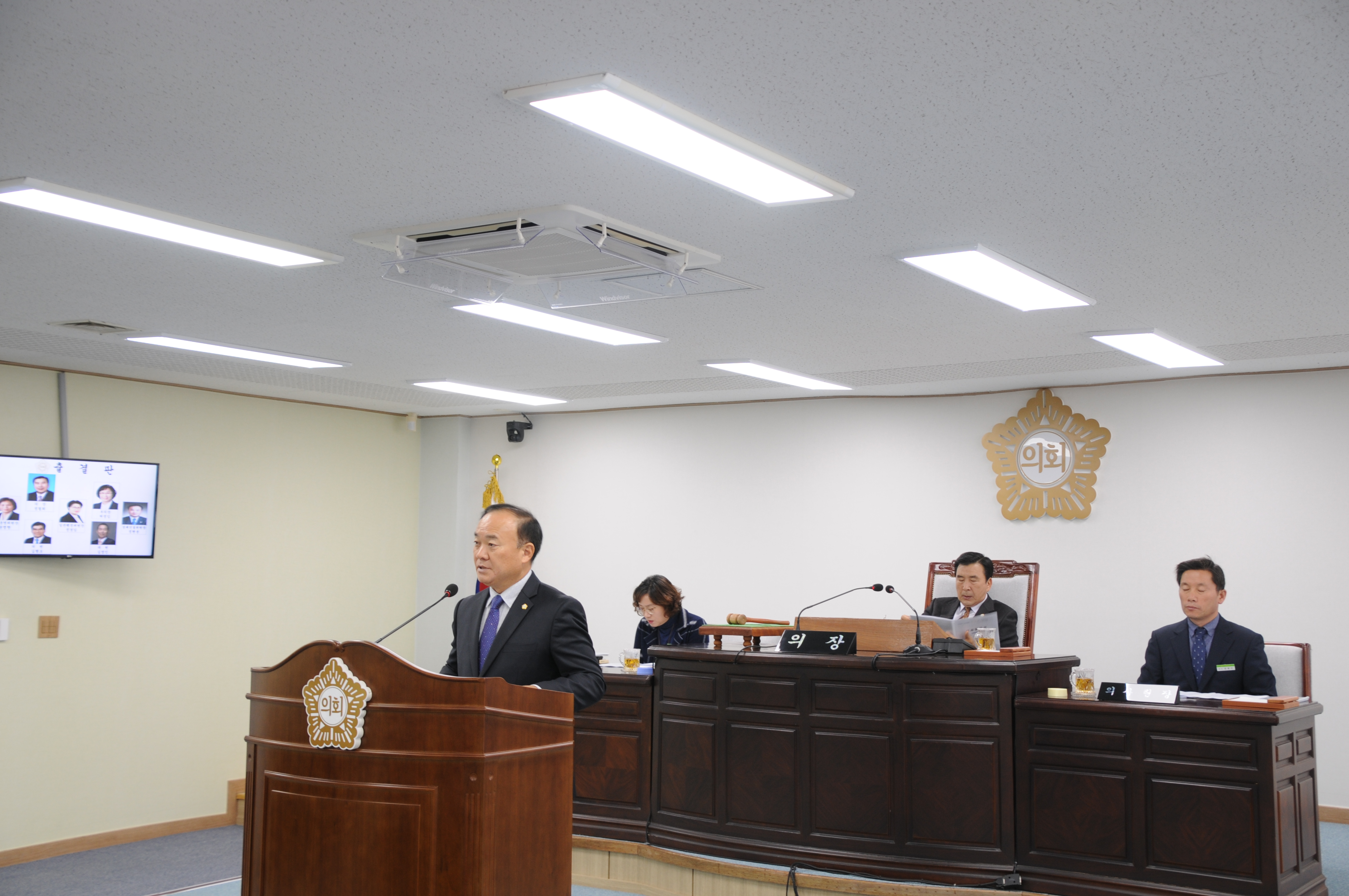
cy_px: 448
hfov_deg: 46.4
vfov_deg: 31.8
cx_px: 674
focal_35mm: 42
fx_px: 1572
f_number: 4
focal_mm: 28
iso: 200
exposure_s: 1/20
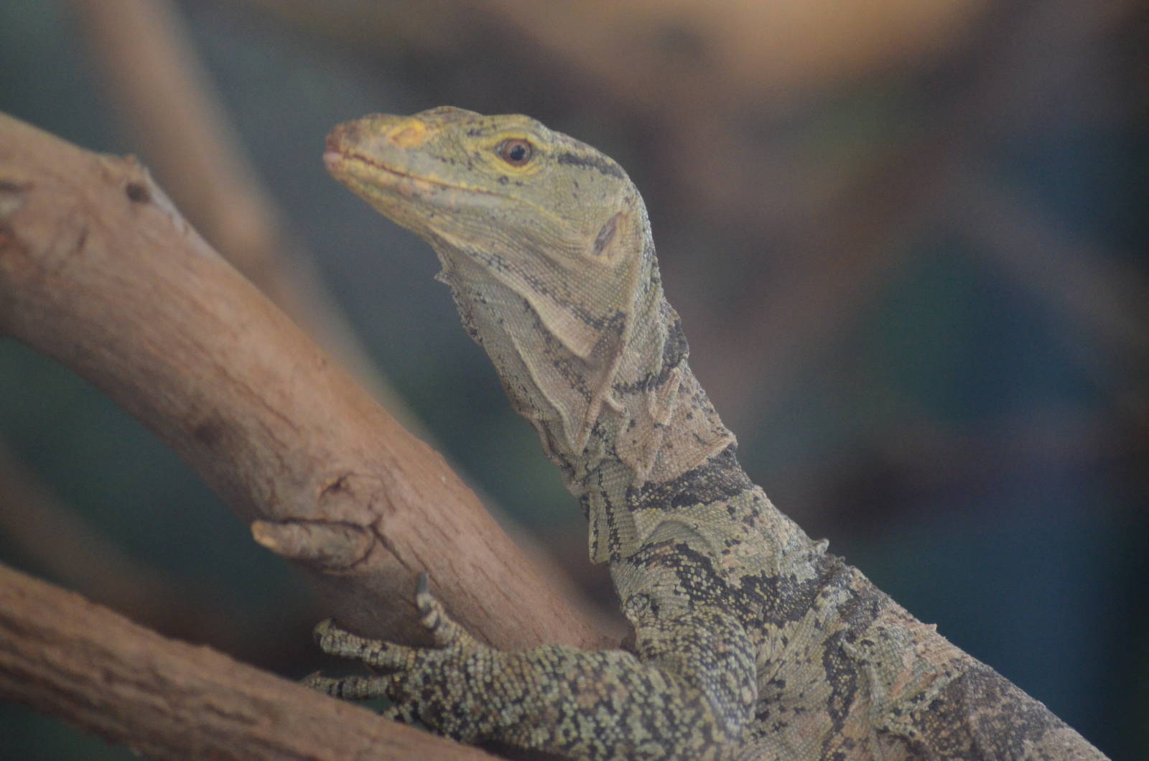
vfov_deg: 5.4
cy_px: 380
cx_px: 574
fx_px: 8122
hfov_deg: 8.1
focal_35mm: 255
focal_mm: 170
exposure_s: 1/500
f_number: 4.5
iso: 2800
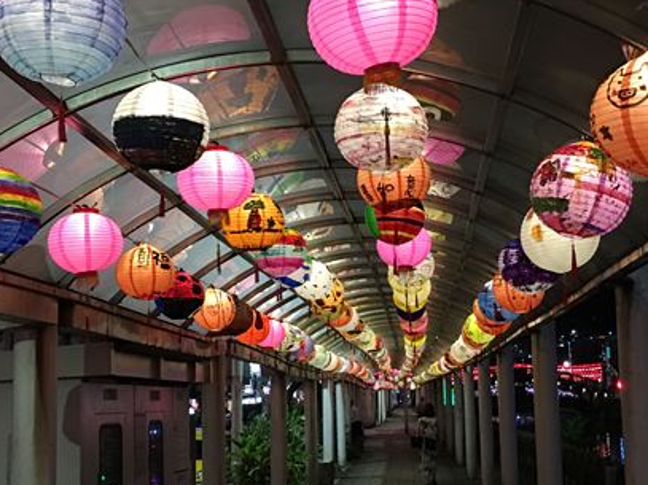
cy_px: 259
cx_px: 310
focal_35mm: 57
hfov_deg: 33.8
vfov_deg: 25.6
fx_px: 1067
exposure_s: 1/4
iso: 50
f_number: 2.2
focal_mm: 4.15
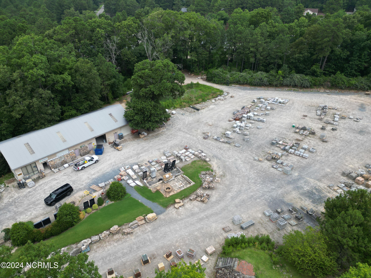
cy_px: 139
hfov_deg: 71.6
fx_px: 257
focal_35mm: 24
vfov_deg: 56.8
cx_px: 186
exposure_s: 1/1500
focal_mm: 6.72
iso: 110
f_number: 1.7
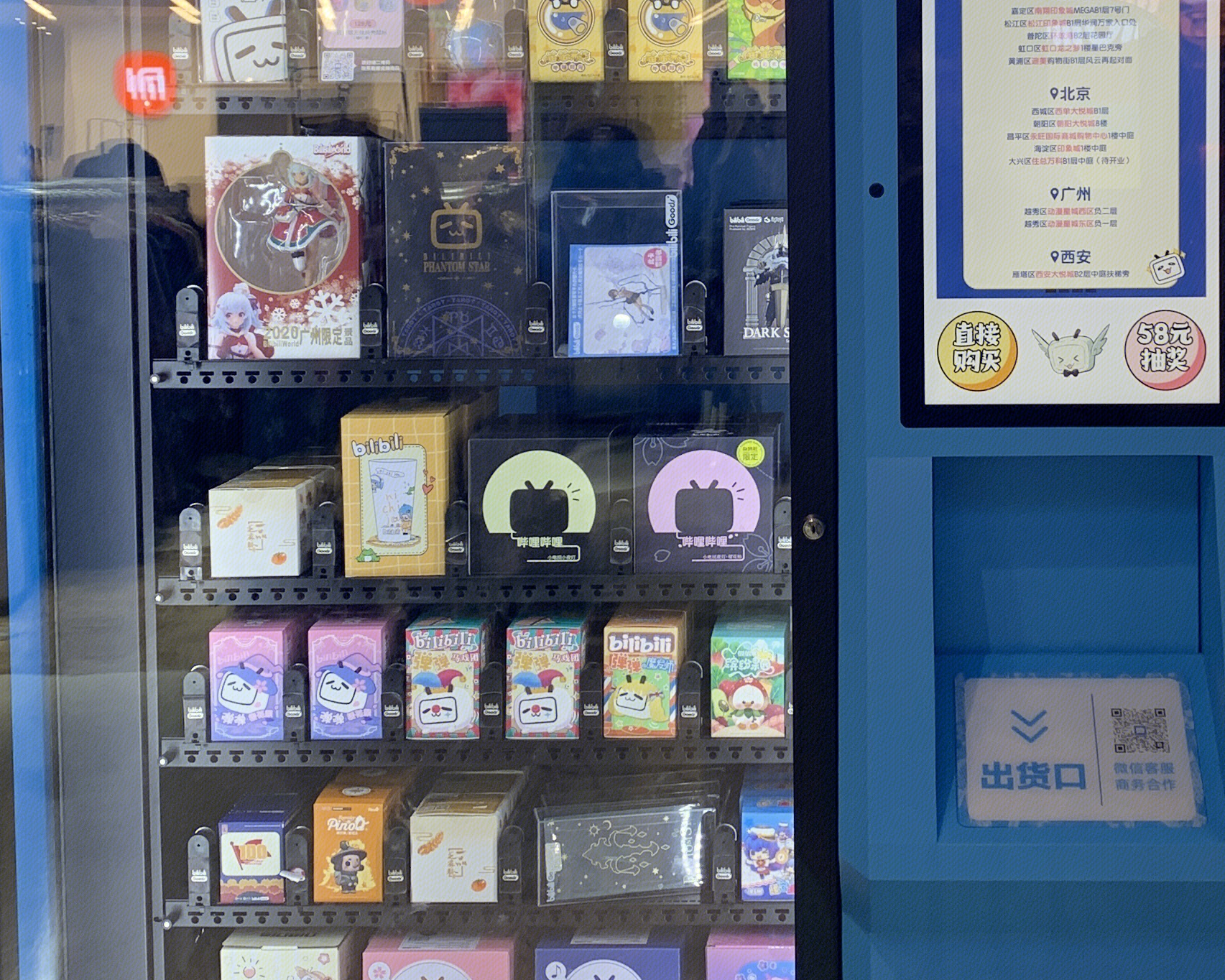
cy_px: 265
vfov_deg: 25.1
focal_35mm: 60
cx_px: 846
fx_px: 2175
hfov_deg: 31.1
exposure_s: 1/97
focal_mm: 4.25
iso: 80
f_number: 1.8
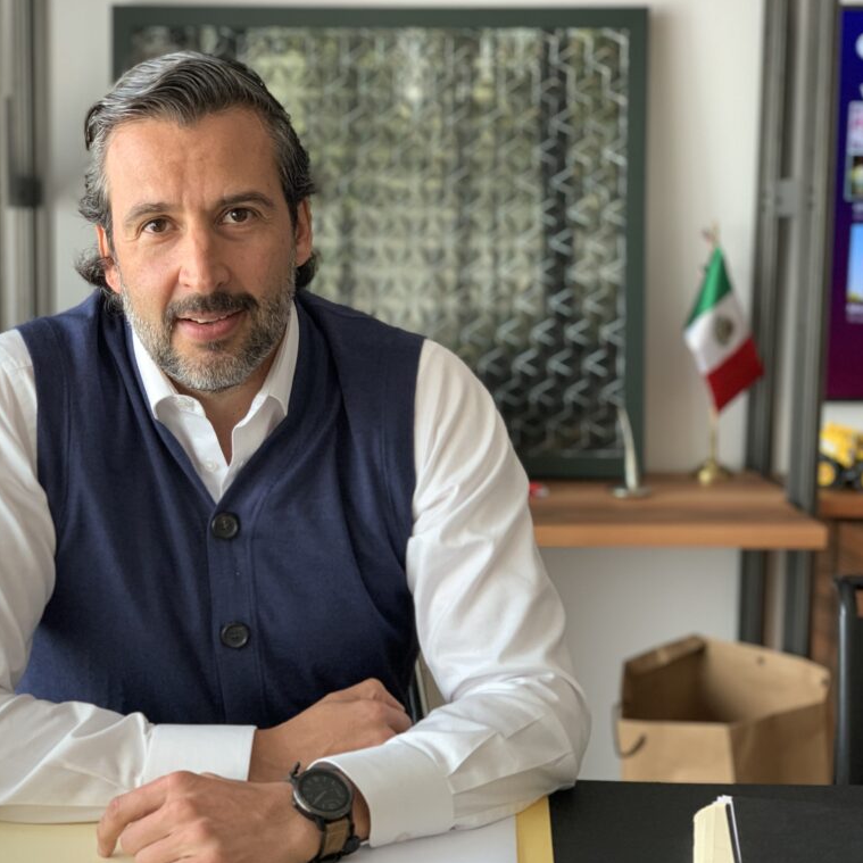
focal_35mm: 62
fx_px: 1749
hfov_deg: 27.7
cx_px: 342
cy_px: 430
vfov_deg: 27.7
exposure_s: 1/77
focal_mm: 6
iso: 125
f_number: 2.4
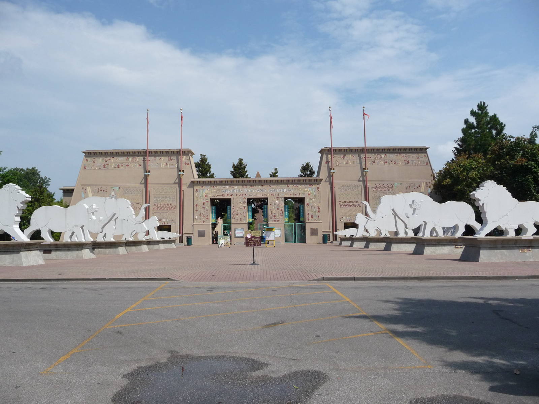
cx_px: 270
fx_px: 436
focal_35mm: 28
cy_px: 202
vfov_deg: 49.7
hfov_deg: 63.4
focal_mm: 4.7
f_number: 8
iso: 160
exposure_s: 1/500
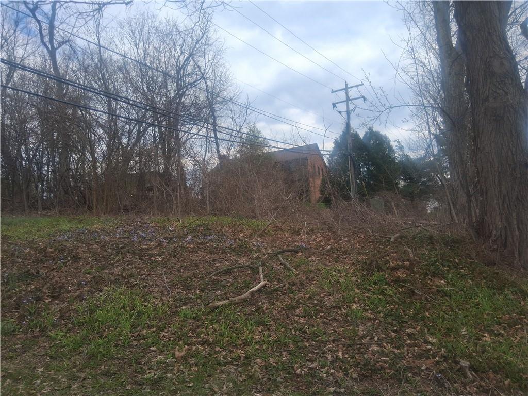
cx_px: 264
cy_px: 198
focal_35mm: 26
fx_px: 397
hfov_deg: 67.3
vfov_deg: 53.1
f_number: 1.8
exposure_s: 1/549
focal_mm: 3.98
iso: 25
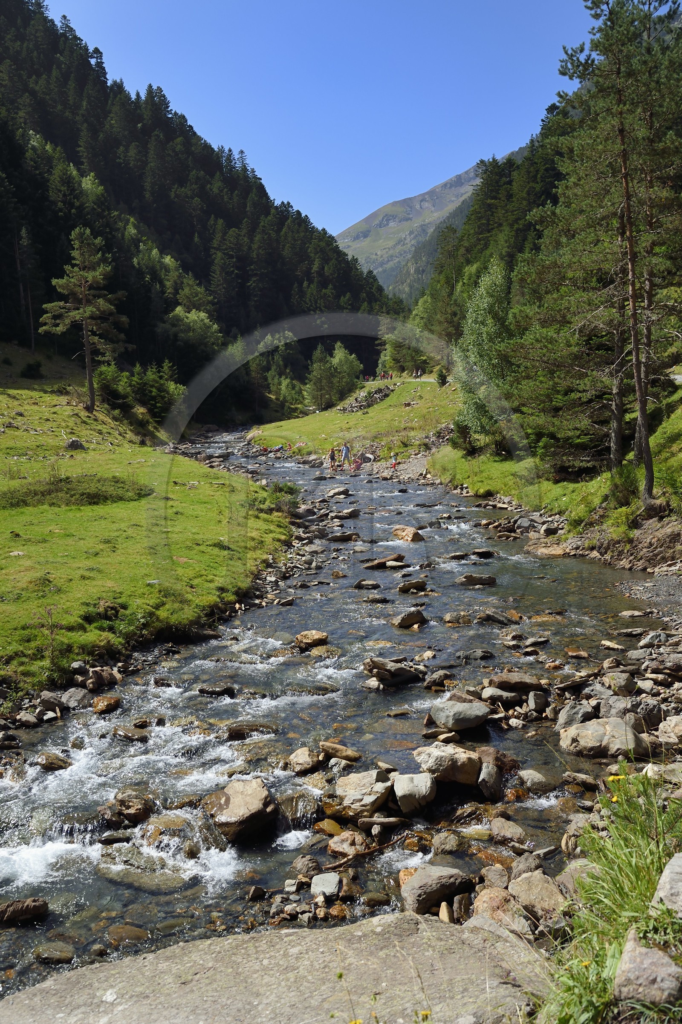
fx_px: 910
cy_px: 512
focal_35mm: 32
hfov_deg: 41.1
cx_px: 341
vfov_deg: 58.7
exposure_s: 1/500
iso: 200
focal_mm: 32
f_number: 9
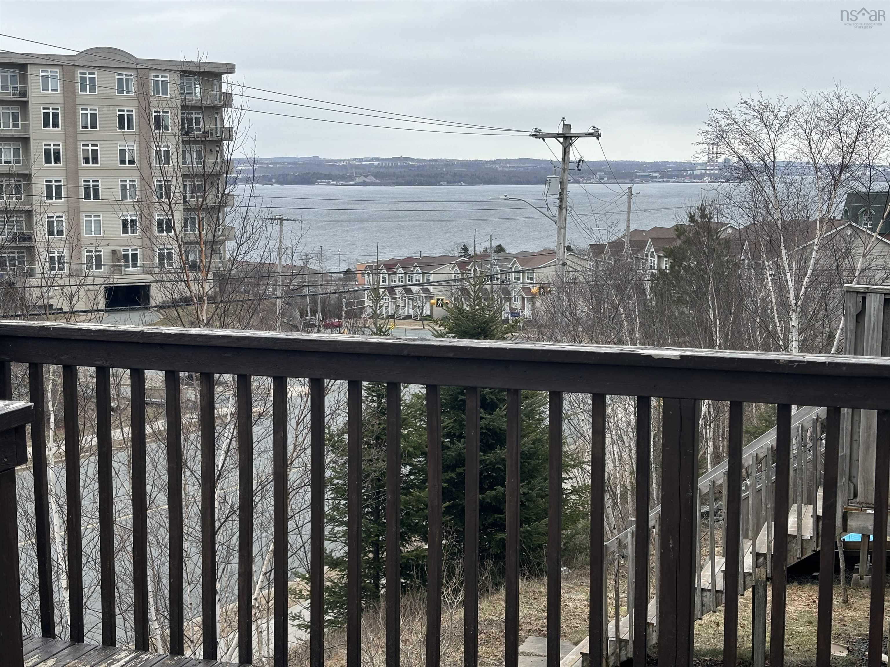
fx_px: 1337
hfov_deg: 36.8
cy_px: 334
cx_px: 445
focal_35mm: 52
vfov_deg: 28.0
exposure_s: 1/894
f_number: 1.6
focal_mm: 5.96
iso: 32
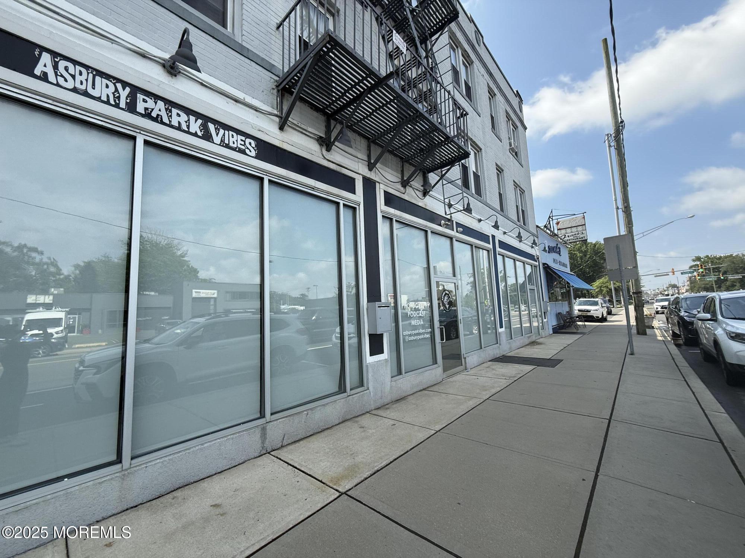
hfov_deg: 102.1
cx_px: 372
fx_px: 301
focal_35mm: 14
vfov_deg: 85.7
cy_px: 279
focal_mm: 2.22
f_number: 2.2
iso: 64
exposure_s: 1/1312
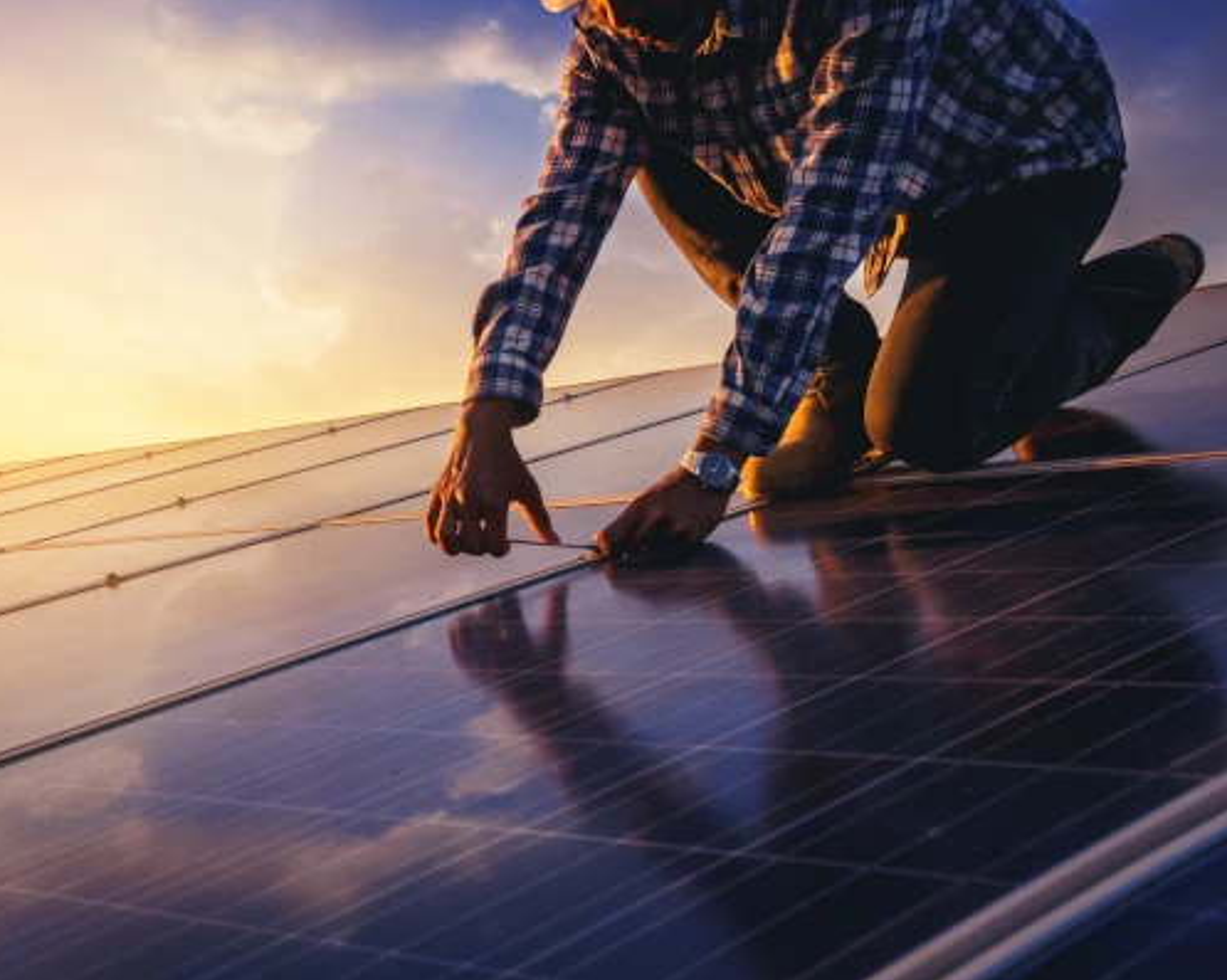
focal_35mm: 51
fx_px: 1851
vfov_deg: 29.7
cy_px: 491
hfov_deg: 36.5
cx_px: 489
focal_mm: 30
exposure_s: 1/500
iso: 200
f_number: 7.1
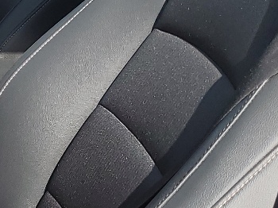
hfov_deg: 15.3
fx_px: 955
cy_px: 94
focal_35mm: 119
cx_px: -140
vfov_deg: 12.4
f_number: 1.5
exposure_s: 1/1429
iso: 50
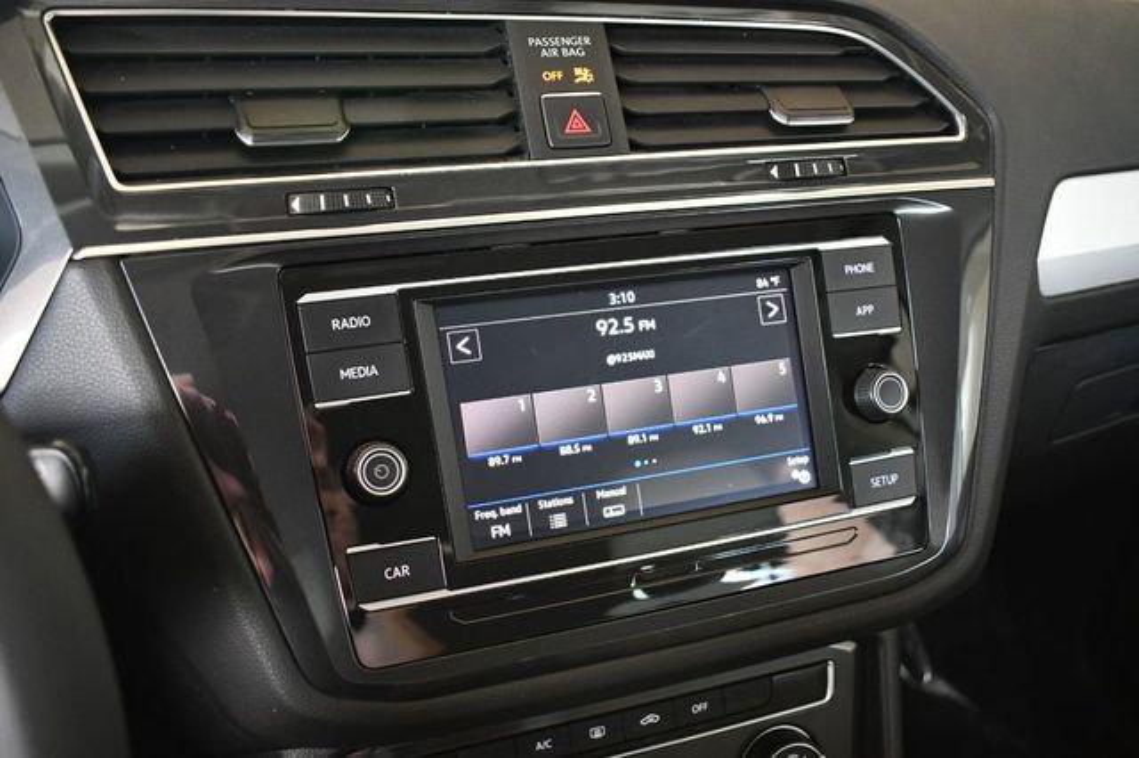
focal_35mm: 34
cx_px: 570
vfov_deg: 38.8
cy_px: 379
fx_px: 1075
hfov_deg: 55.8
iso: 2200
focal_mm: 23
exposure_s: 1/125
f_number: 3.8
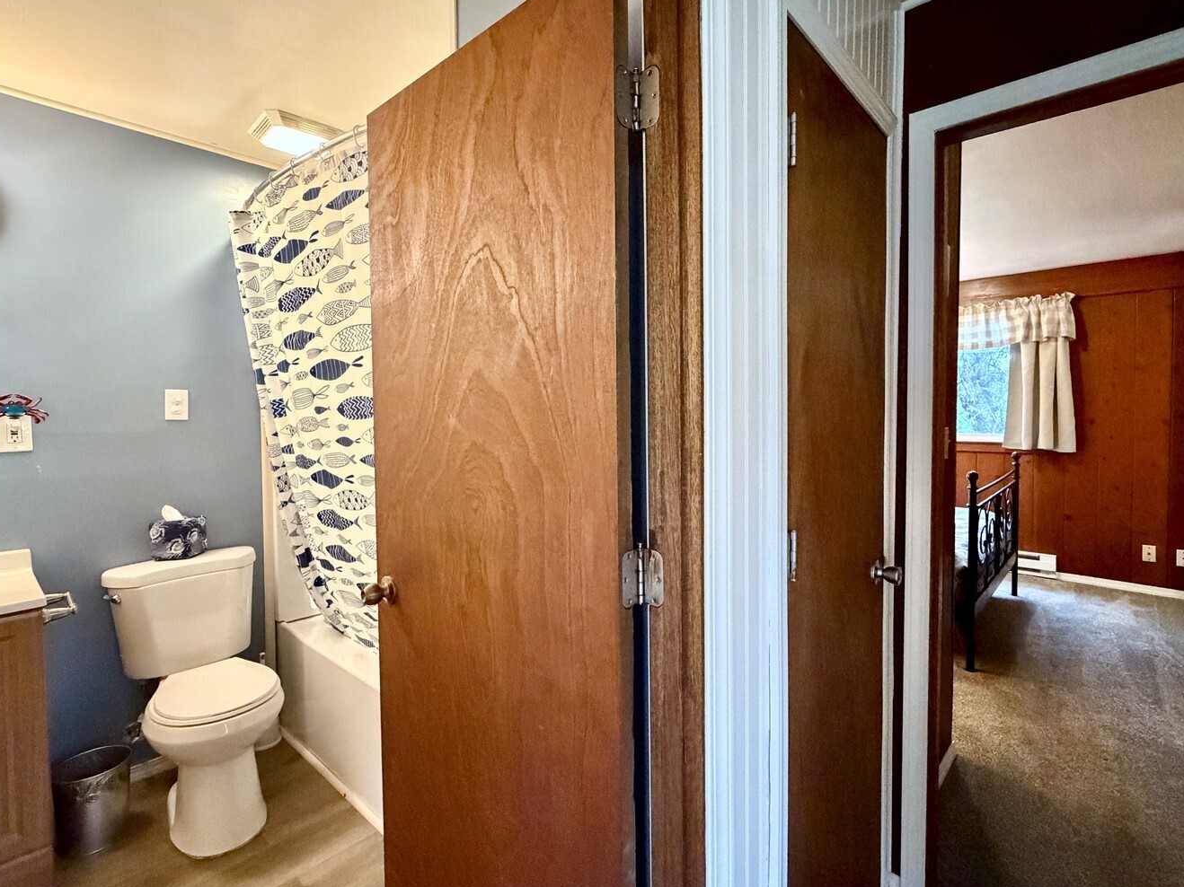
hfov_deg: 91.0
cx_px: 611
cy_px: 431
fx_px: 581
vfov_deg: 74.7
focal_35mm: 17
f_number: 2.2
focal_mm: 2.22
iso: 1250
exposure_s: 1/60
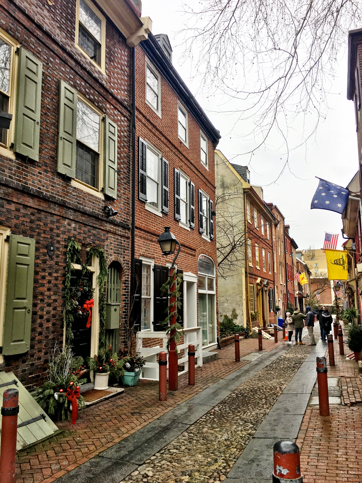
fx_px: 404
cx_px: 181
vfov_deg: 61.7
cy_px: 242
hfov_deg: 48.2
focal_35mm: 29
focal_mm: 4.15
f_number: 2.2
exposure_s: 1/300
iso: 25
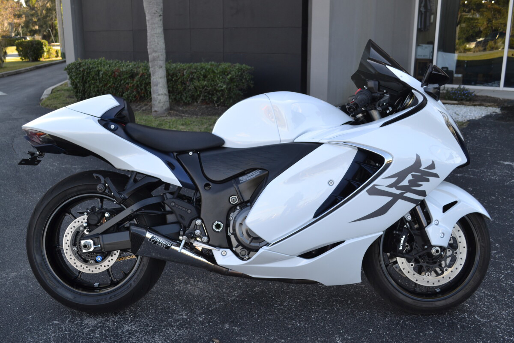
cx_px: 257
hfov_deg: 53.1
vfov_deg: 36.9
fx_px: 514
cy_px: 172
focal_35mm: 36
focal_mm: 24
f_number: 5.6
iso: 140
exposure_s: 1/125
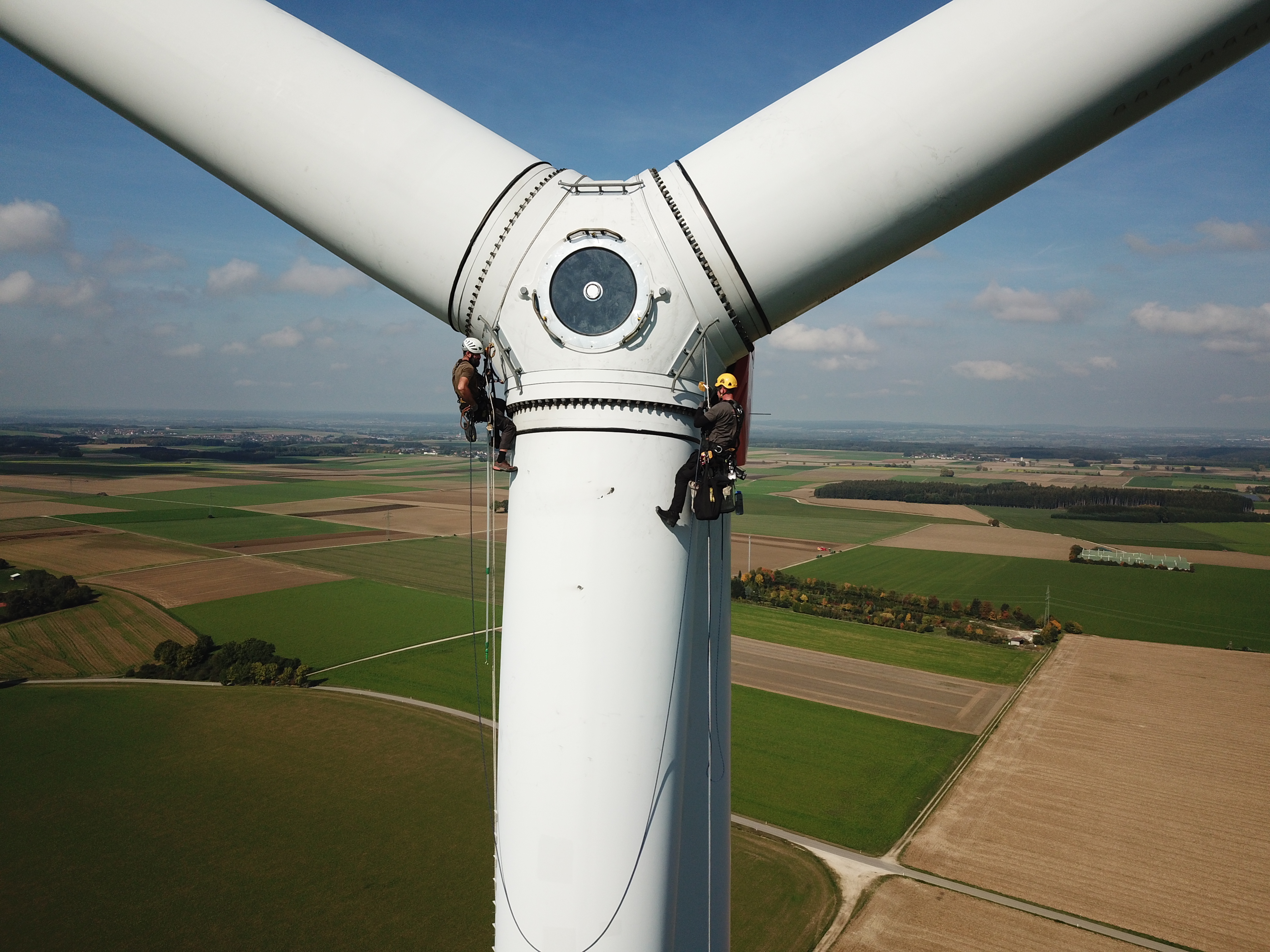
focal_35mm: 26
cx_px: 635
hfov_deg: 67.3
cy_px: 476
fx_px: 954
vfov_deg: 53.1
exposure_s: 1/2899
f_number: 2.2
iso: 100
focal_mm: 4.7
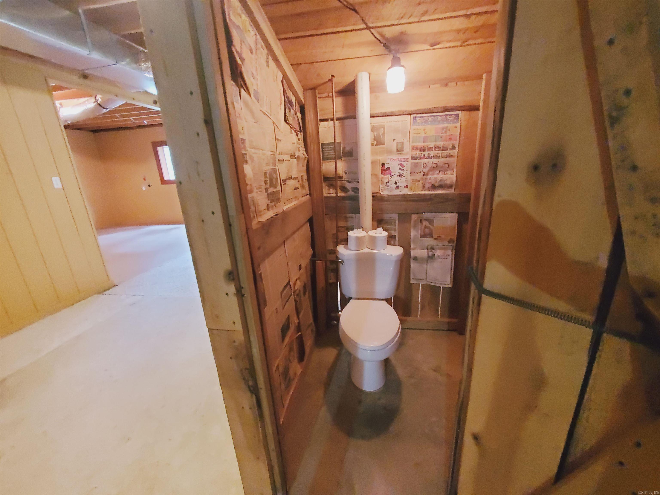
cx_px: 330
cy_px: 248
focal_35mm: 13
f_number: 2.2
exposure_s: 1/20
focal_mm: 1.8
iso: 1000
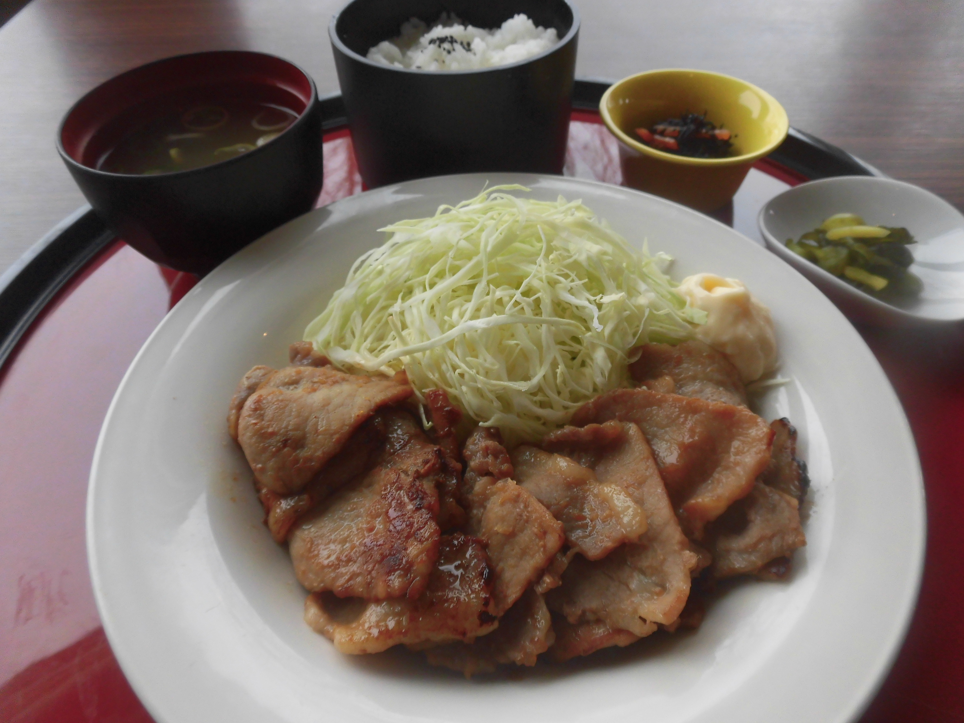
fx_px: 668
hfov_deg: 71.6
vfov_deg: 56.8
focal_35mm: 24
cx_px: 482
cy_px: 362
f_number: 3.1
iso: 100
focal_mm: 4.3
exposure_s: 1/160
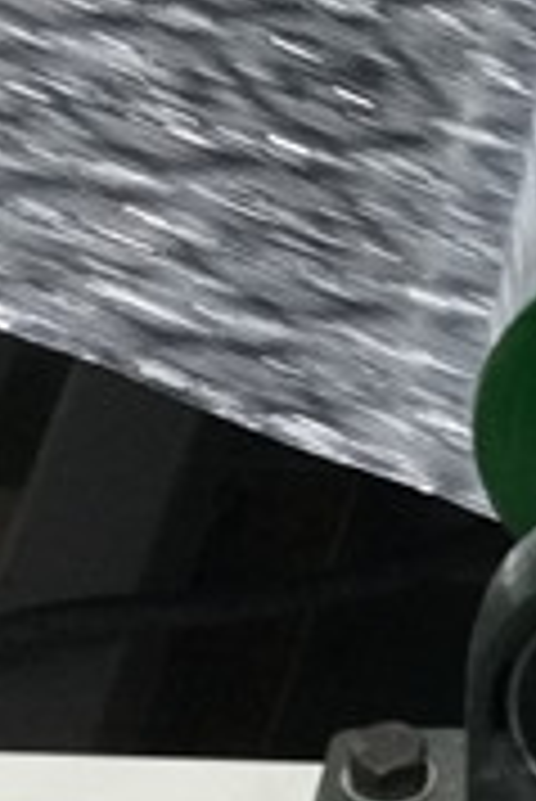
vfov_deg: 14.6
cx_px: 608
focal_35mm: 140
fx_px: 3120
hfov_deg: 9.7
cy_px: 252
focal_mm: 4.12
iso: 546
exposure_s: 1/25
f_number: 2
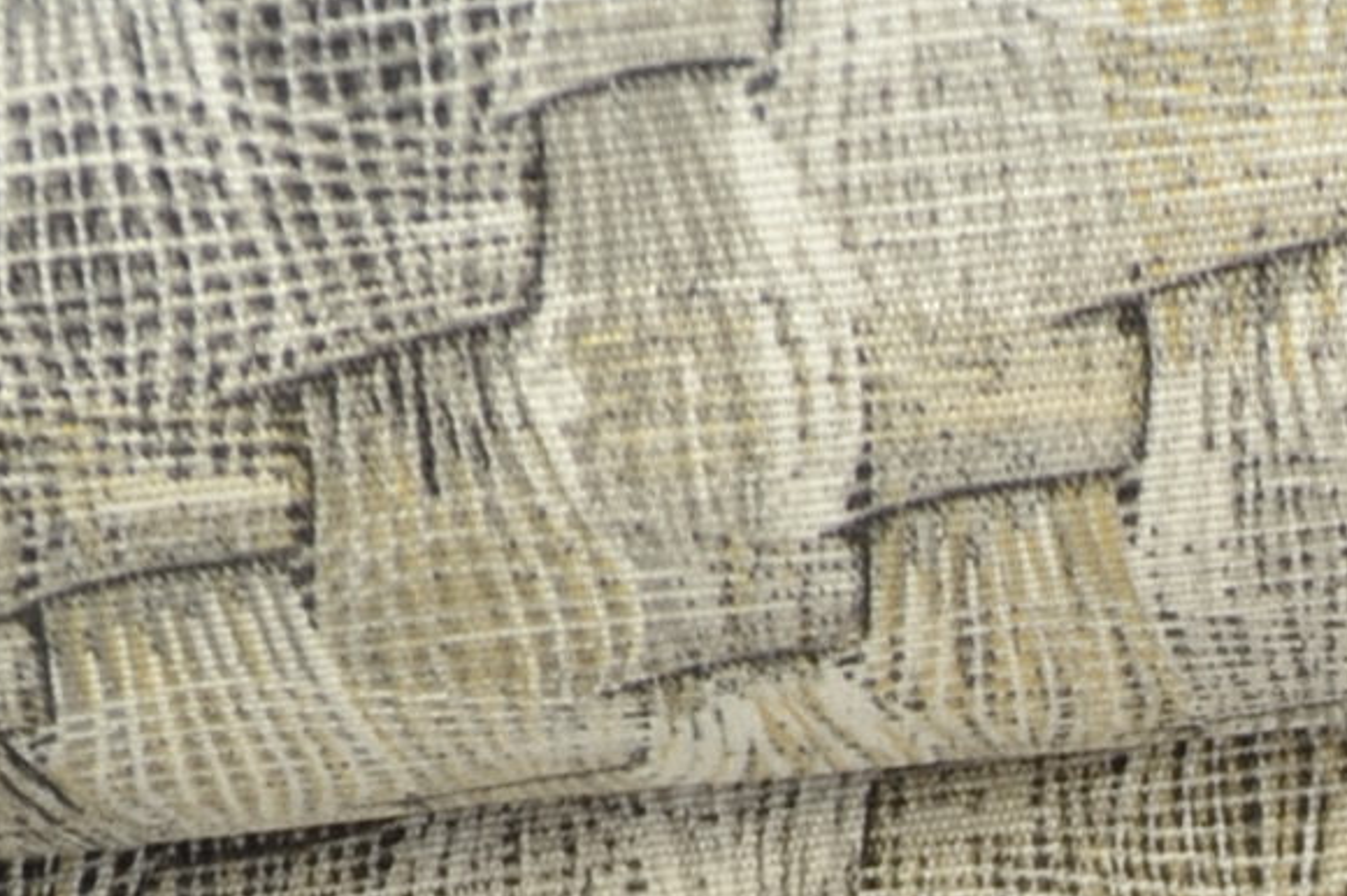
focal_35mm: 161
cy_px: 2071
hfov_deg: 12.1
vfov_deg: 7.9
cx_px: 2106
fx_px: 6020
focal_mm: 18
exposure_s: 1/20
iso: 100
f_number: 5.6
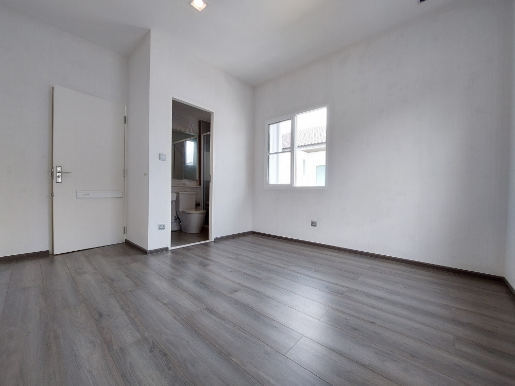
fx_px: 193
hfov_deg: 106.2
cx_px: 258
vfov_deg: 89.9
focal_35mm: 13
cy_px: 193
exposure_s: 1/100
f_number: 2.2
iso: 80
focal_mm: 1.74
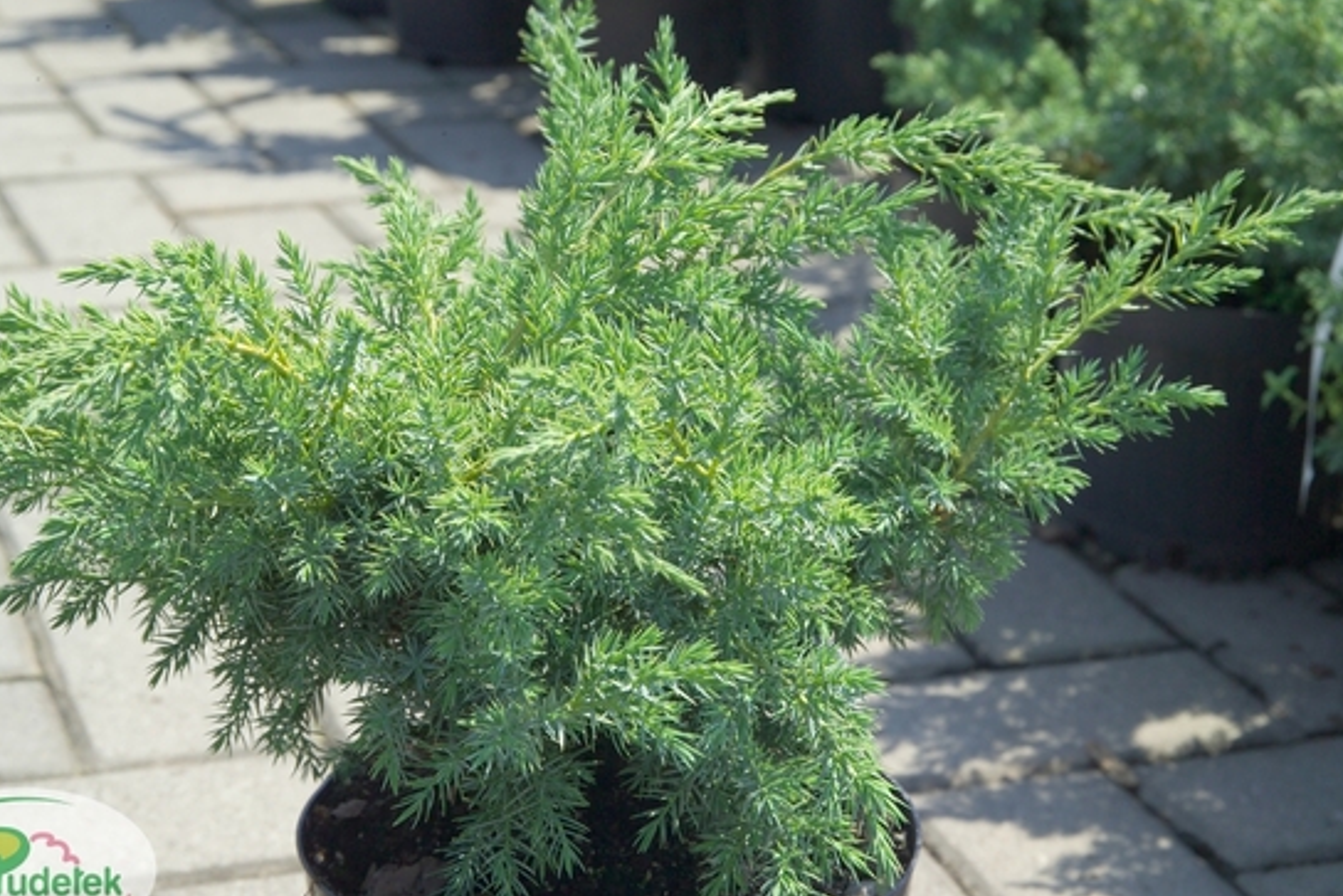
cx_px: 620
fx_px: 3209
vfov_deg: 15.9
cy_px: 471
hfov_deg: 23.6
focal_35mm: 86
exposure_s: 1/90
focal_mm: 78
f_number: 13
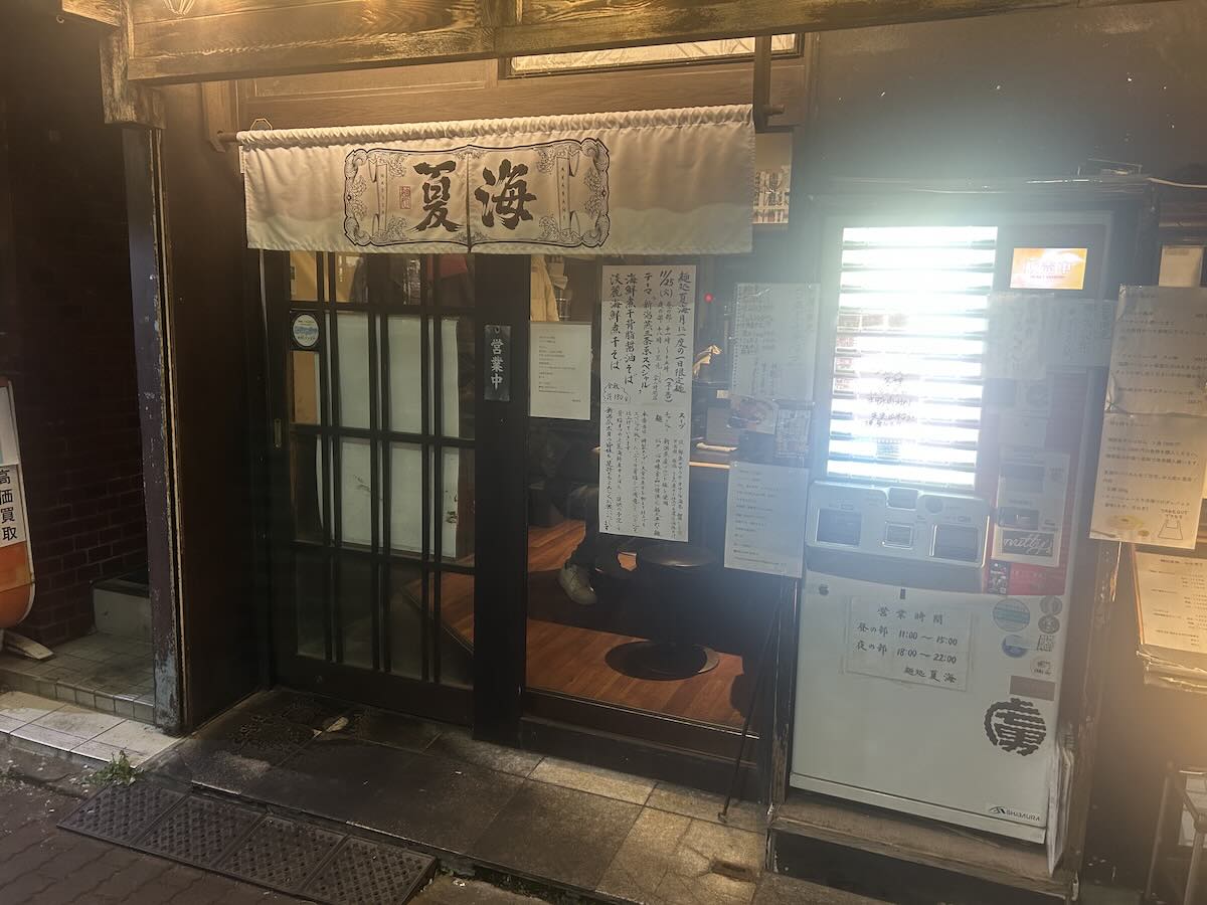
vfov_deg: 53.1
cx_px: 604
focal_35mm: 26
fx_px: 907
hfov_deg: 67.3
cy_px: 452
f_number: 1.5
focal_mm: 5.7
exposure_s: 1/50
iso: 160
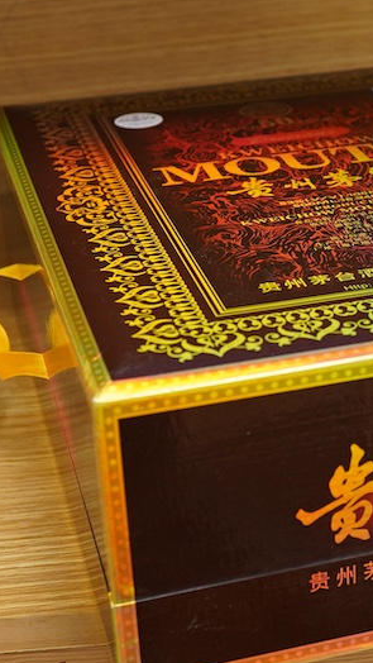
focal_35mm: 81
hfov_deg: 14.8
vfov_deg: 26.2
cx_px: 341
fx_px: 1423
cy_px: 340
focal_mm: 30
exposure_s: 1/125
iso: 1250
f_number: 7.1
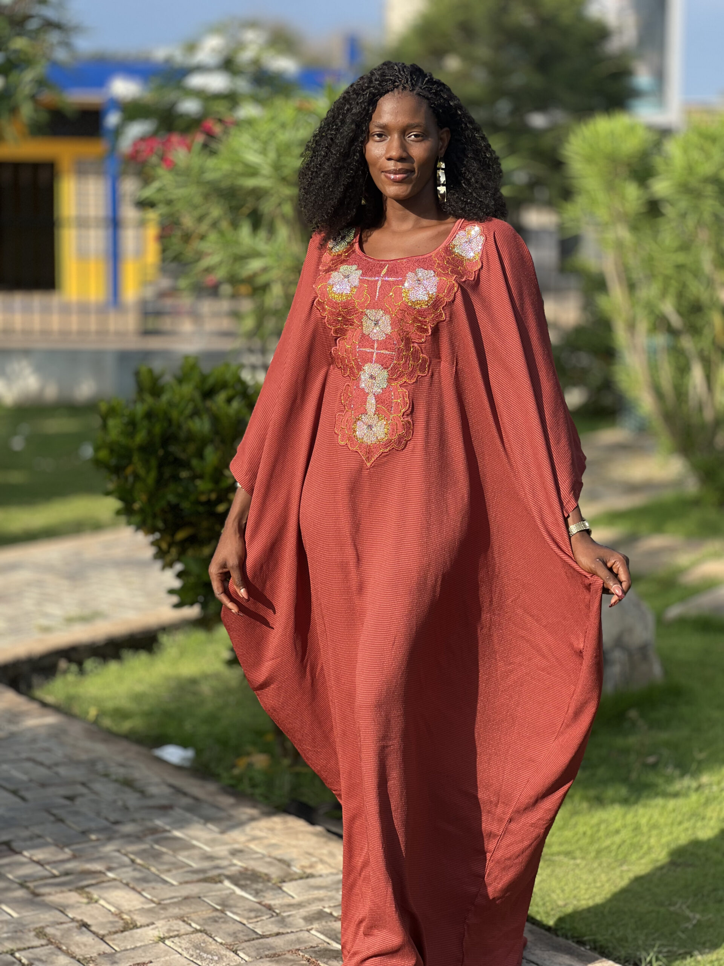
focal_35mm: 77
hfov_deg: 19.1
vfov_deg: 25.3
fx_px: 2147
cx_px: 362
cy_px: 483
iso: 25
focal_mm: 9
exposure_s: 1/204
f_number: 2.8
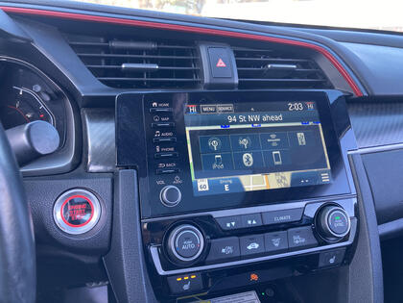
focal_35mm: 28
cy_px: 152
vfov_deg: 49.7
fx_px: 326
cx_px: 202
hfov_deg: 63.4
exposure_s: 1/121
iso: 80
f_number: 1.8
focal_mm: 3.99
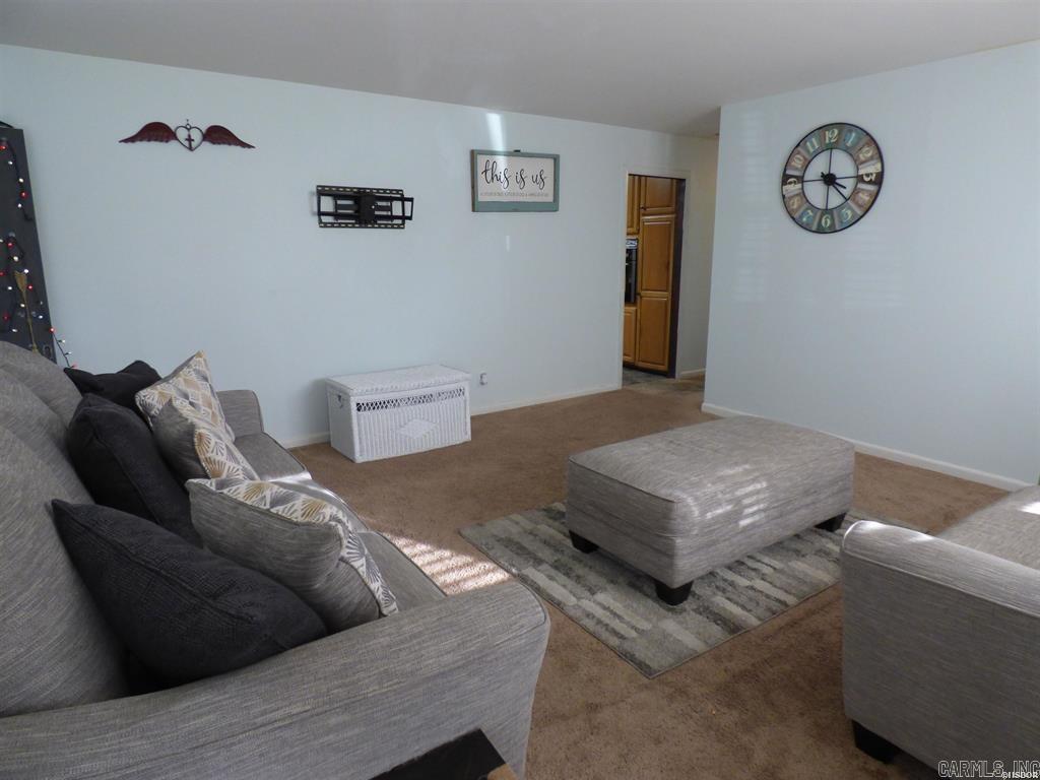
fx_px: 601
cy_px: 390
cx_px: 520
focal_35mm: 20
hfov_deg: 81.7
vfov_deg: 66.0
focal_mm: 3.58
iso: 320
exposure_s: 1/60
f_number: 2.8
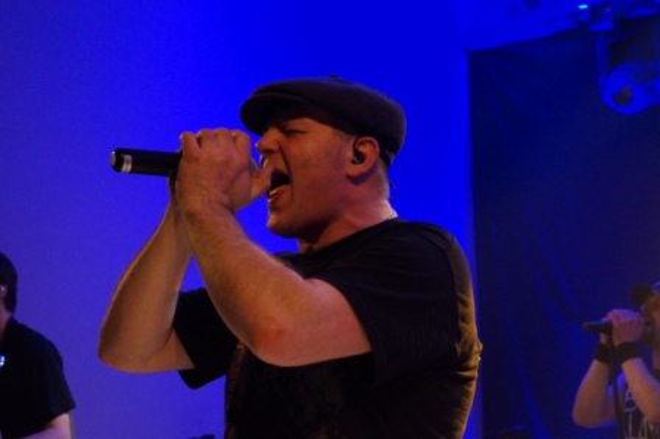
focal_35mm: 75
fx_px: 1374
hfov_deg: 27.0
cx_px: 330
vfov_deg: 18.2
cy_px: 220
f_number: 5.6
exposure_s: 1/80
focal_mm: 50
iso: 3200
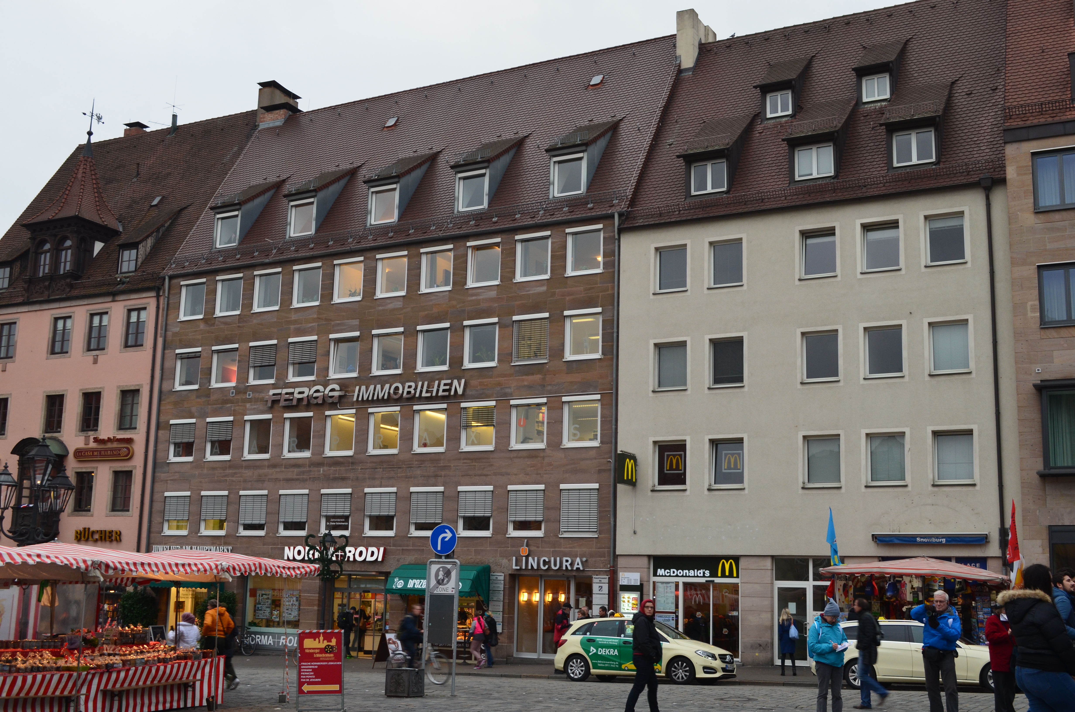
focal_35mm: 42
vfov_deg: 31.8
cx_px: 538
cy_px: 356
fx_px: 1252
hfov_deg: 46.5
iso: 400
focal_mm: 28
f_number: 9
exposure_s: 1/40
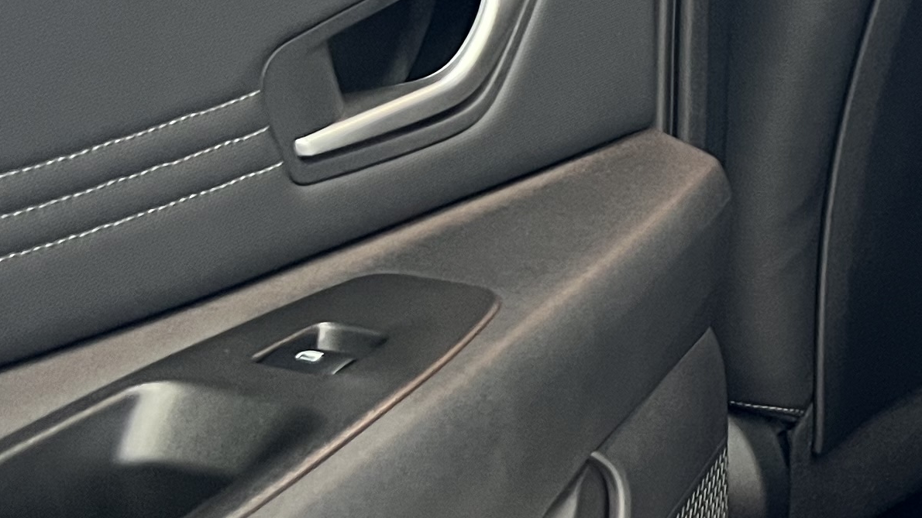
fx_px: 2347
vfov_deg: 12.3
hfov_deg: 20.3
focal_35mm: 96
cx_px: 1200
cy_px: -120
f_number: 1.5
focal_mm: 5.7
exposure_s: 1/33
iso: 400
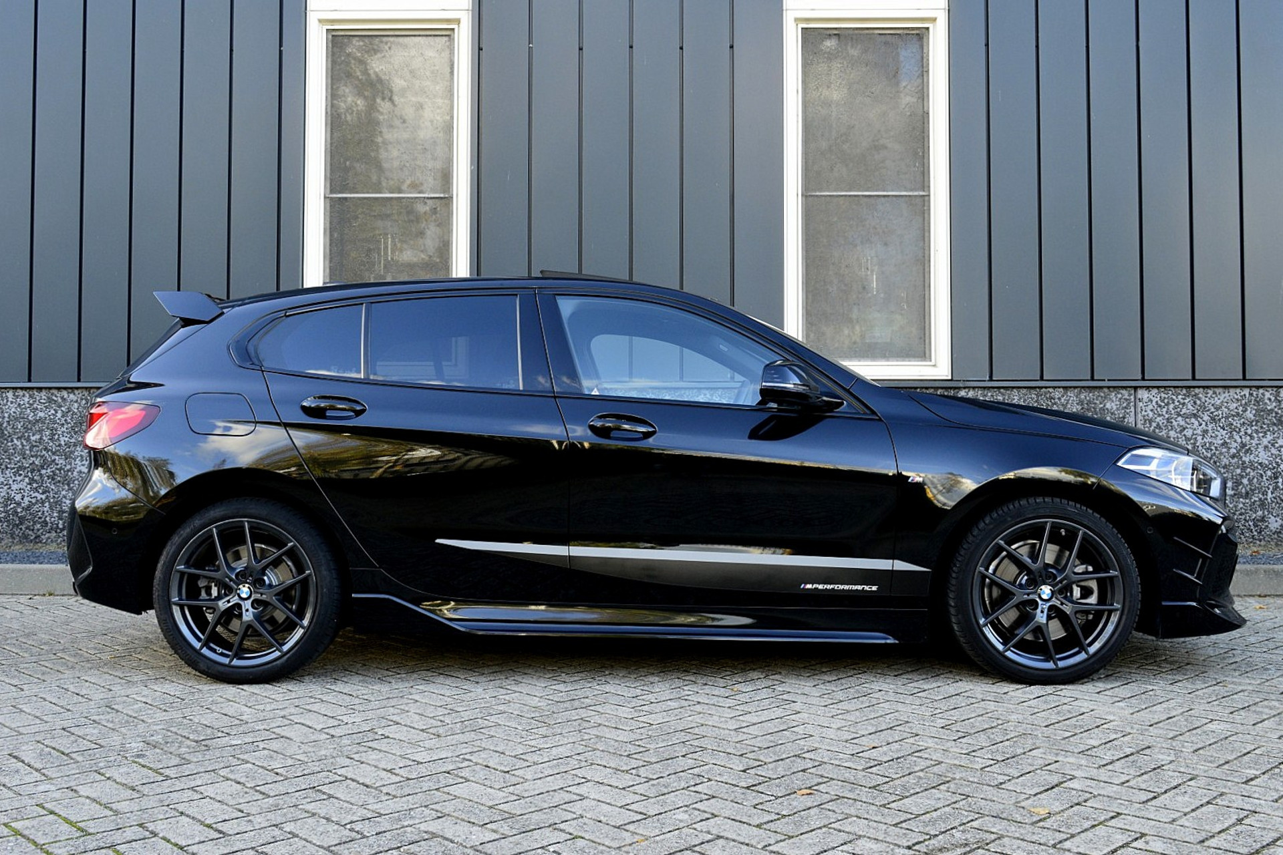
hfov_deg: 53.1
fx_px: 1283
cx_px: 642
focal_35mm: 36
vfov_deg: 36.9
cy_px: 428
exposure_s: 1/60
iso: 560
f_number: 8
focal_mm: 24
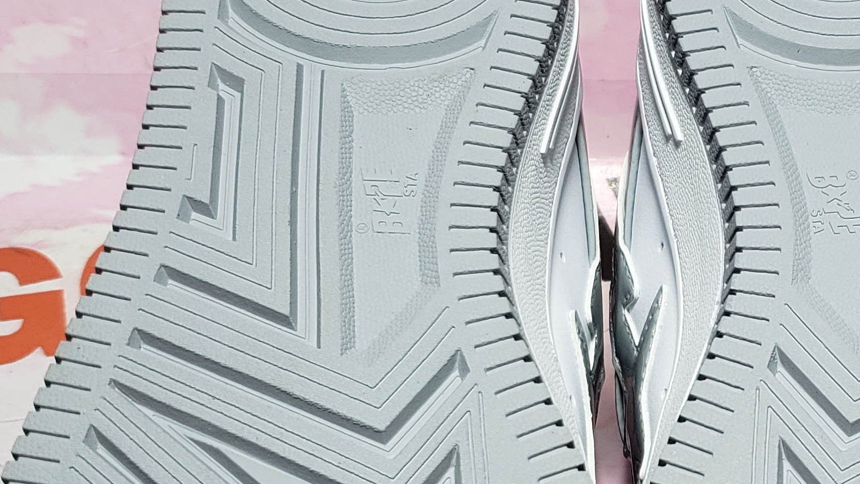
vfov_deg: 15.5
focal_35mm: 77
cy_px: 441
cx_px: 703
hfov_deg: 26.9
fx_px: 1756
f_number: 1.5
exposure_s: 1/487
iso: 50
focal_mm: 4.3
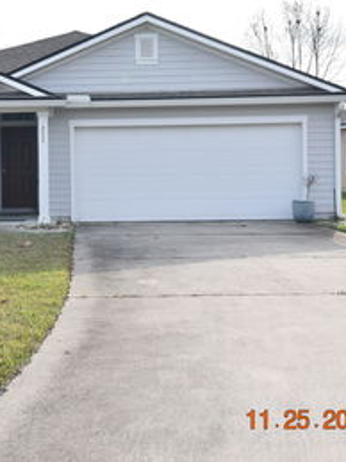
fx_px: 760
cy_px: 161
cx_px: 77
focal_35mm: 57
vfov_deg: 33.6
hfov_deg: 25.3
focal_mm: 20
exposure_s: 1/250
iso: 180
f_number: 8
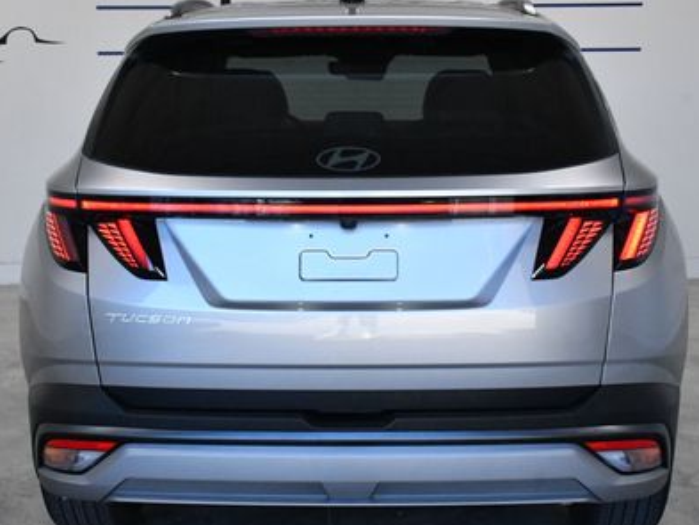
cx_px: 352
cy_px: 262
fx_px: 1232
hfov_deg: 31.7
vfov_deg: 24.0
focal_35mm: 61
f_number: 11
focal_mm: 26
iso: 2500
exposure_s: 1/500
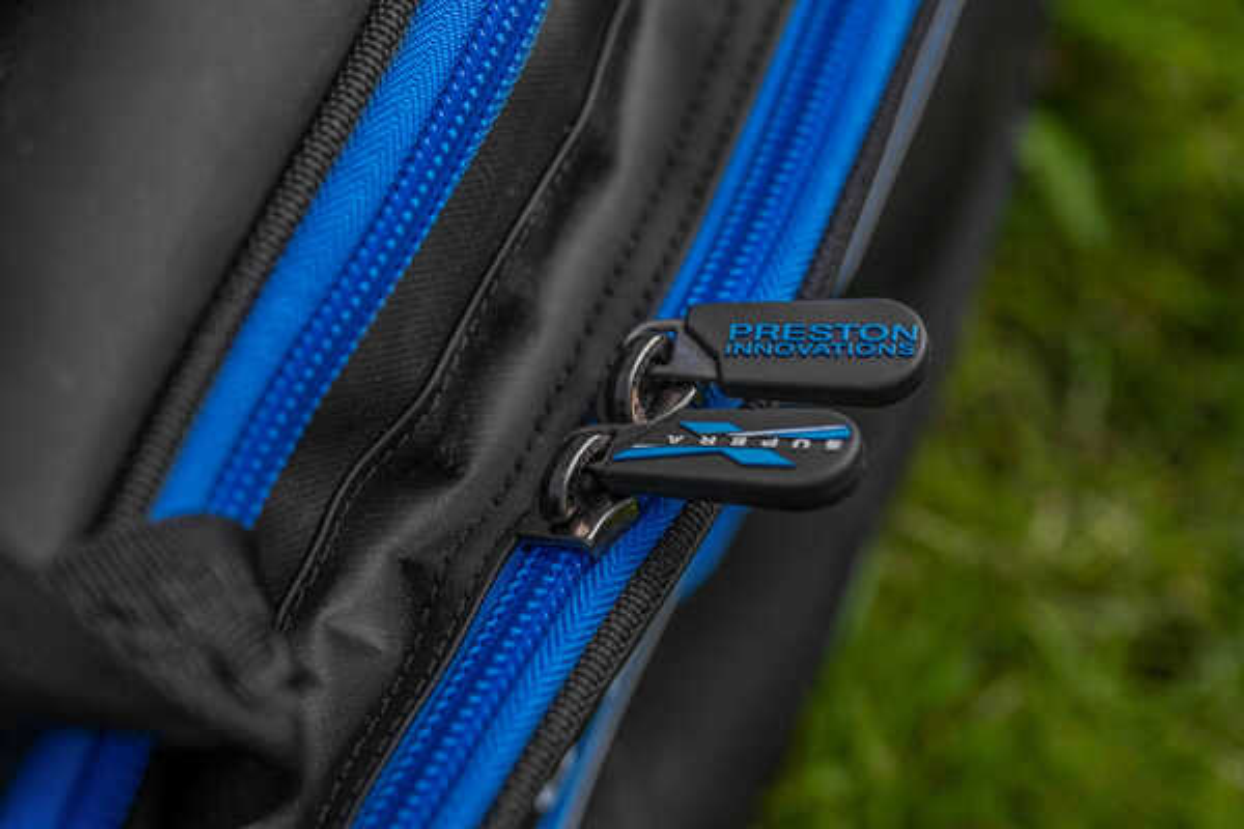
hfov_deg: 28.8
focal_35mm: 70
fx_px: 2419
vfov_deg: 19.5
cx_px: 622
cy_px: 414
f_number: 4.5
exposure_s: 1/250
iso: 100
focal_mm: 70
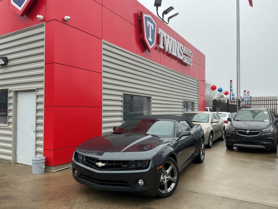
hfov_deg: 61.7
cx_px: 139
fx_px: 233
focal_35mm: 29
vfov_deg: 48.2
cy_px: 104
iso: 25
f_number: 1.8
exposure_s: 1/307
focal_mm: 3
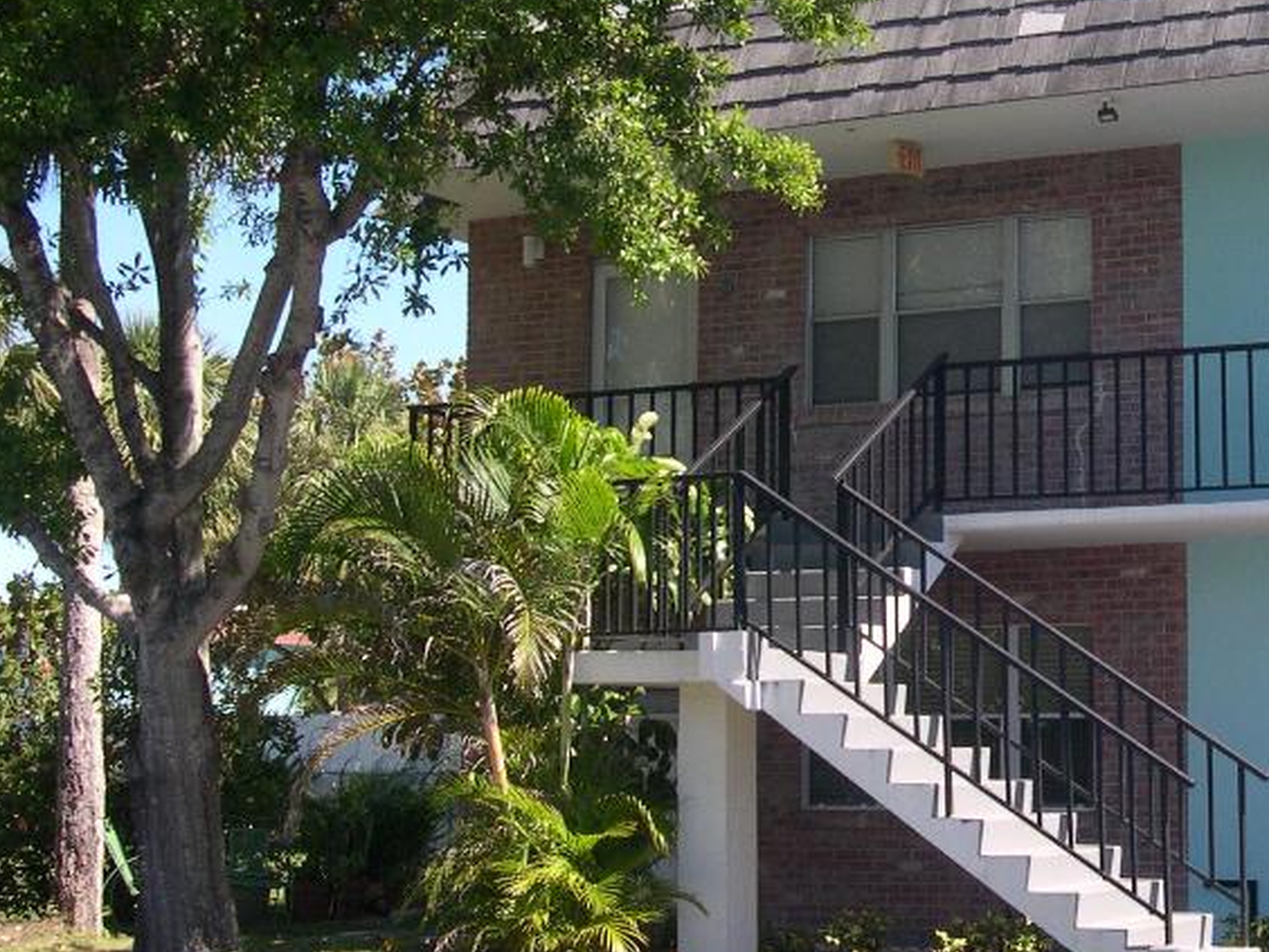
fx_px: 2529
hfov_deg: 27.2
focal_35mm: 69
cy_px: 398
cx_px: 1138
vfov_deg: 21.3
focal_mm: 8
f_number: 7.6
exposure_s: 1/106
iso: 100
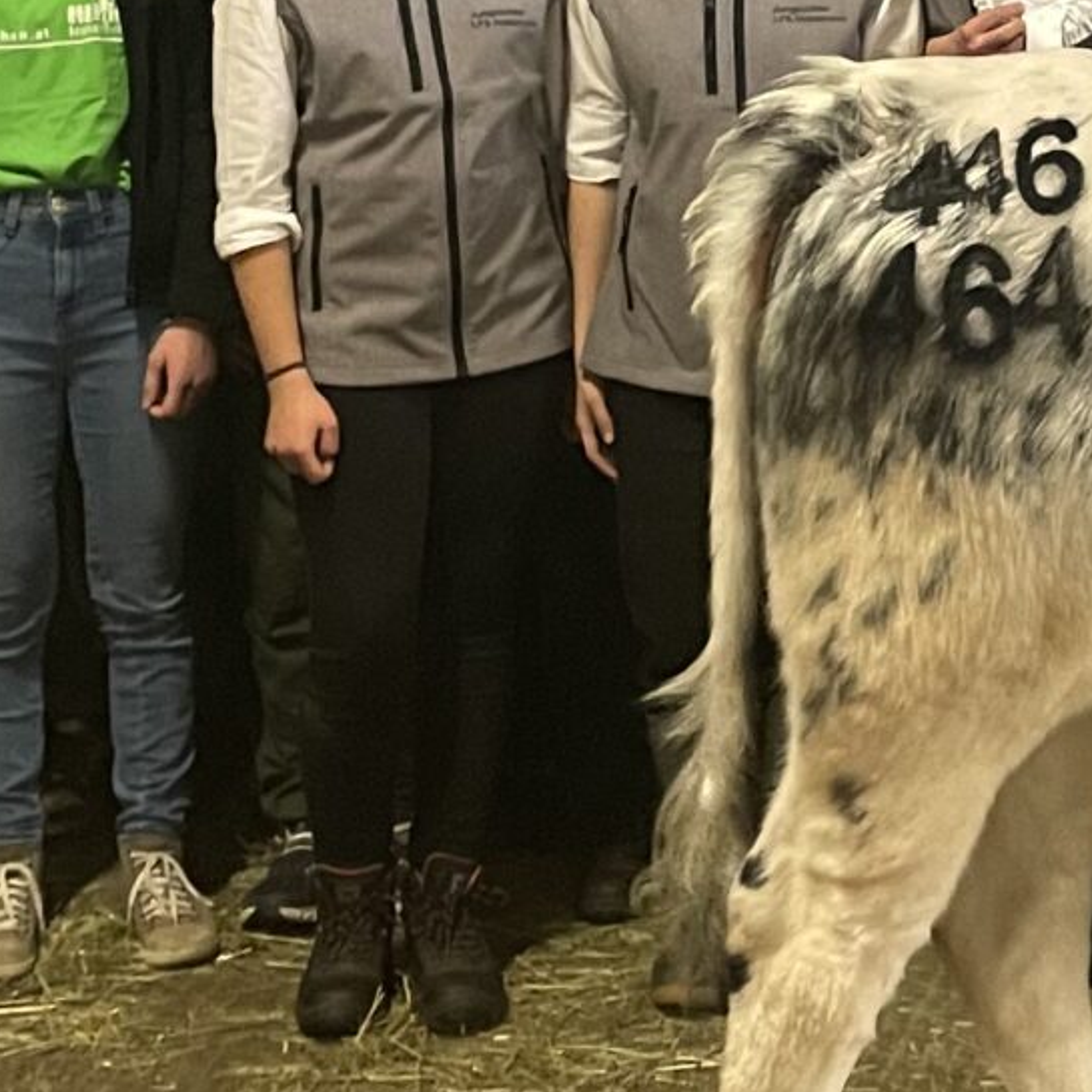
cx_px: 1110
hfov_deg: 15.8
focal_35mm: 108
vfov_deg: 15.8
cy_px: 12
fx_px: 3855
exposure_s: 1/25
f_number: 1.6
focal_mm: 4.2
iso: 500
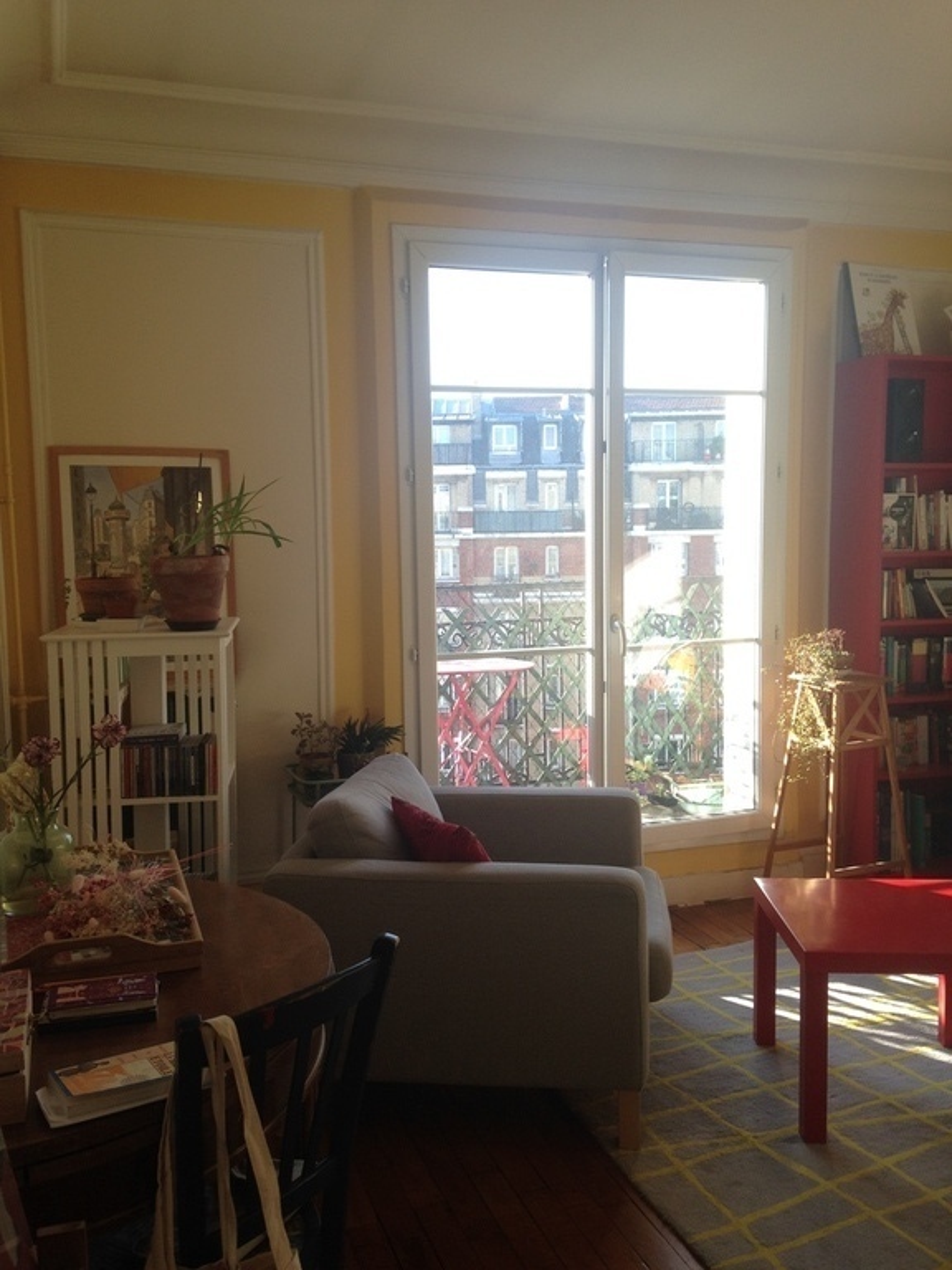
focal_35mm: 33
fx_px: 1210
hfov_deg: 42.9
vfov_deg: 55.4
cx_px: 476
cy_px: 635
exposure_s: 1/130
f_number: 2.4
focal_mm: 4.12
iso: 50
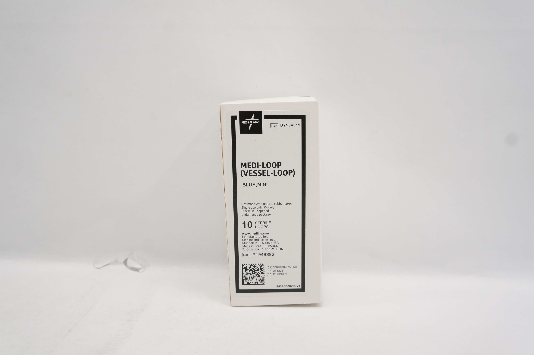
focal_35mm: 32
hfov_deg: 59.5
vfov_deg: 41.6
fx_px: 467
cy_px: 178
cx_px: 267
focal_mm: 21
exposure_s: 1/160
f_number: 6.3
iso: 800
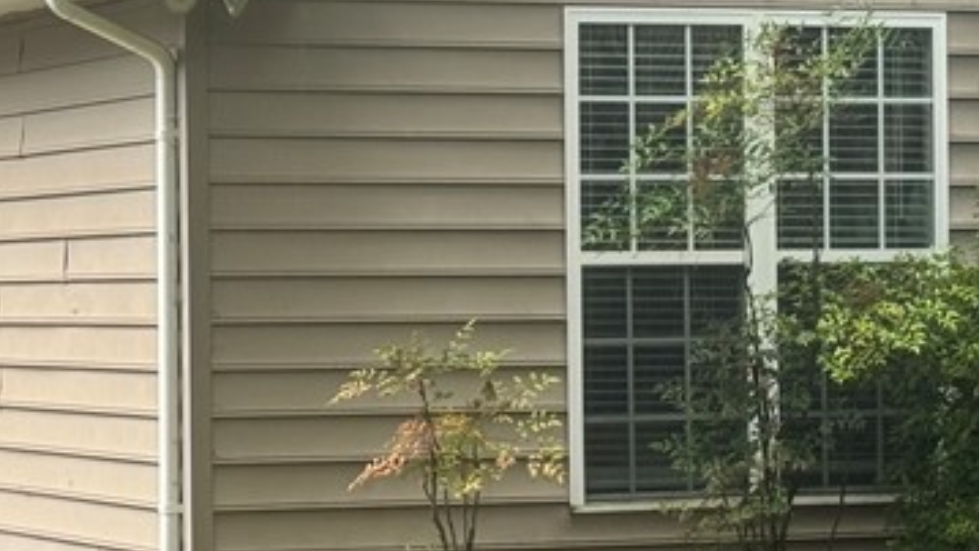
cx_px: 161
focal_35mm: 149
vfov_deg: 8.1
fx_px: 3868
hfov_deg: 14.3
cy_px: 205
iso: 64
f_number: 1.78
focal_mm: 6.76
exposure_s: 1/226
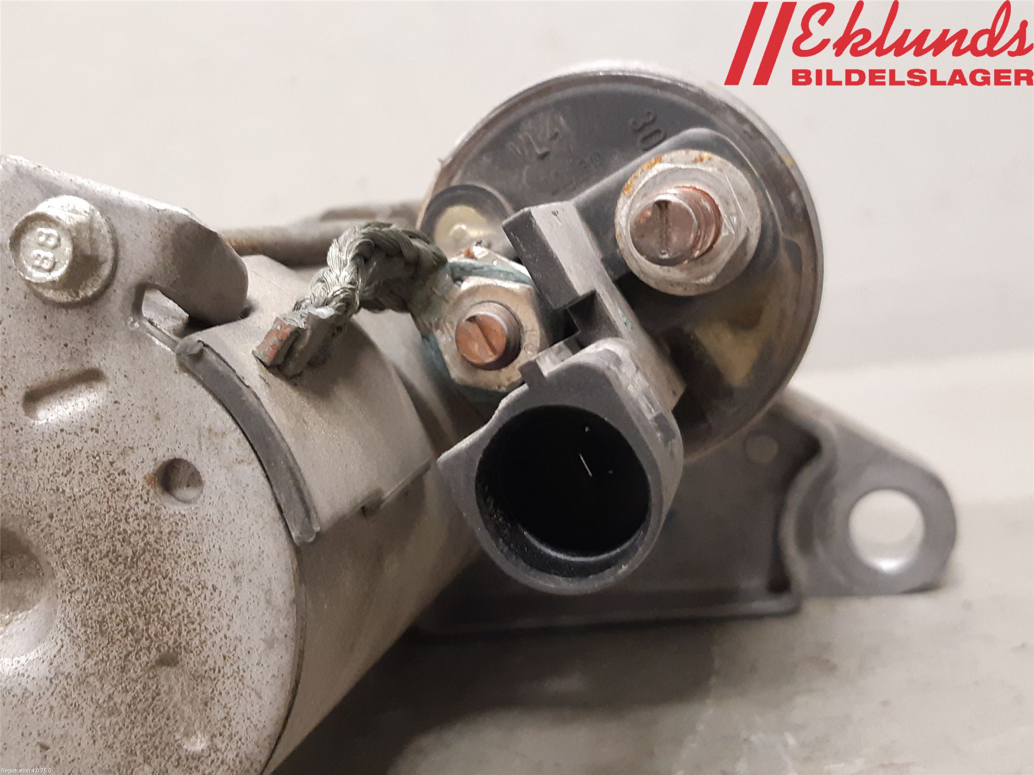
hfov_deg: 67.3
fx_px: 777
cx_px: 517
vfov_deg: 53.1
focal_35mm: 26
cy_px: 388
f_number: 1.7
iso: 250
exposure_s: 1/33
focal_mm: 3.93
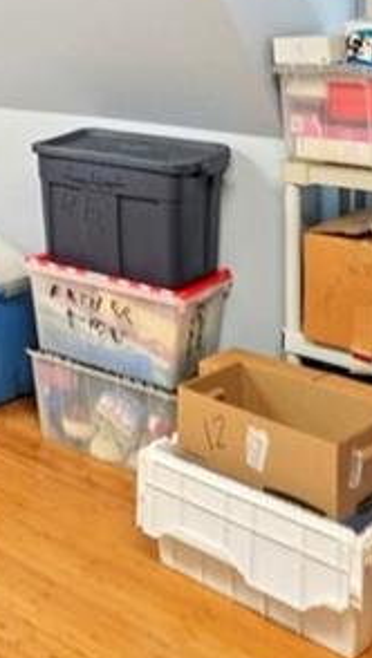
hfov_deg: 18.1
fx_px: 892
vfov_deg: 37.5
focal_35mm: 51
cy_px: 48
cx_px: -318
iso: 320
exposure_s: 1/13
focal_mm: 14
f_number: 8
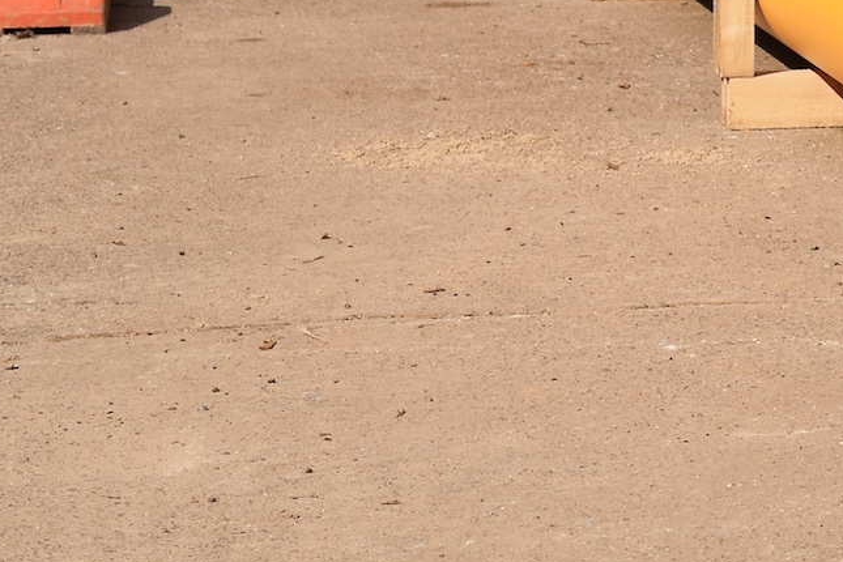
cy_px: -254
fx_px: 3629
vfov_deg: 8.7
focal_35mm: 155
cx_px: 1244
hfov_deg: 12.6
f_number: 11
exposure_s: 1/320
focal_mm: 50
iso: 200
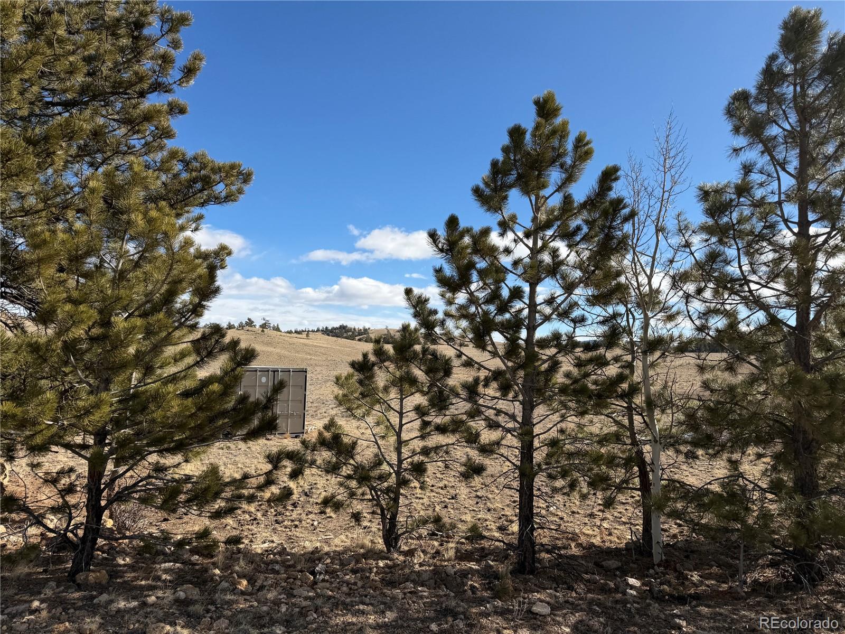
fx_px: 586
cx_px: 422
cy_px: 317
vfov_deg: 56.8
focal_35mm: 24
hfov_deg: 71.6
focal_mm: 6.76
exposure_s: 1/5319
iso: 80
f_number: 1.78
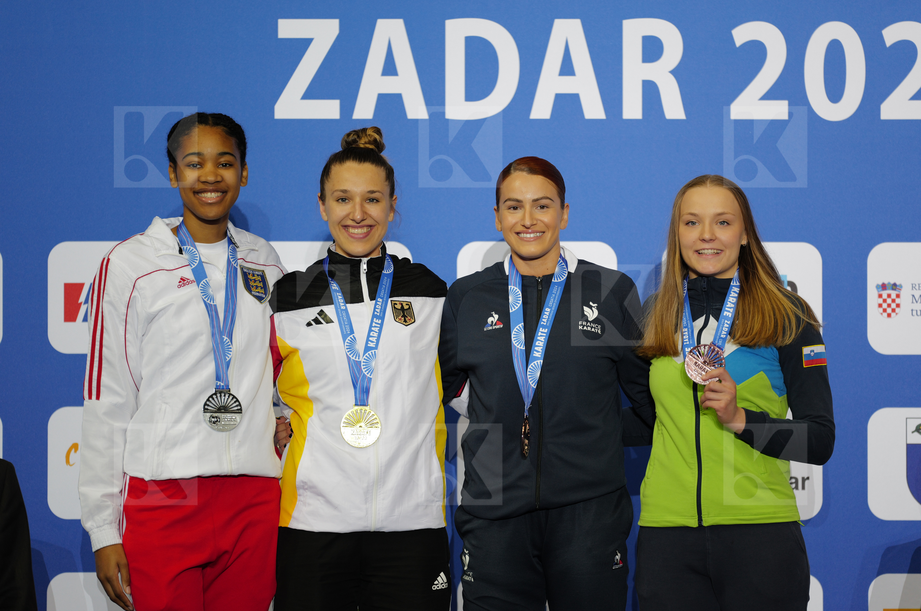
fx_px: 4853
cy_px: 306
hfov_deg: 10.8
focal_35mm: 190
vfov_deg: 7.2
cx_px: 460
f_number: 2.8
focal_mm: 190
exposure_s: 1/250
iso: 800
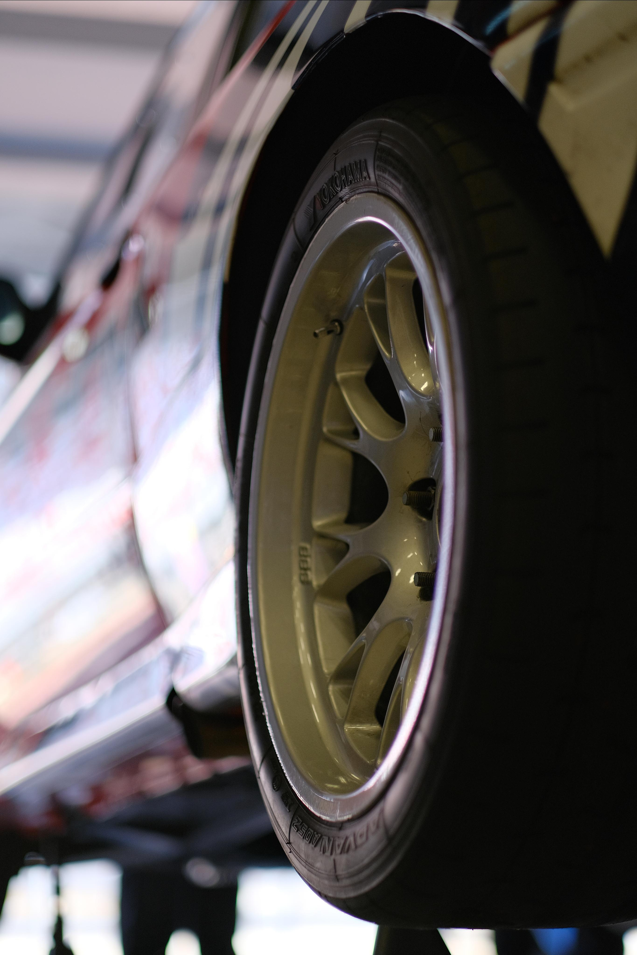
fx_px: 2229
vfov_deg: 24.2
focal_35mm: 84
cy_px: 478
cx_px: 318
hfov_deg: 16.3
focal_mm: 56
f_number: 1.2
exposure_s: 1/950
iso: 320
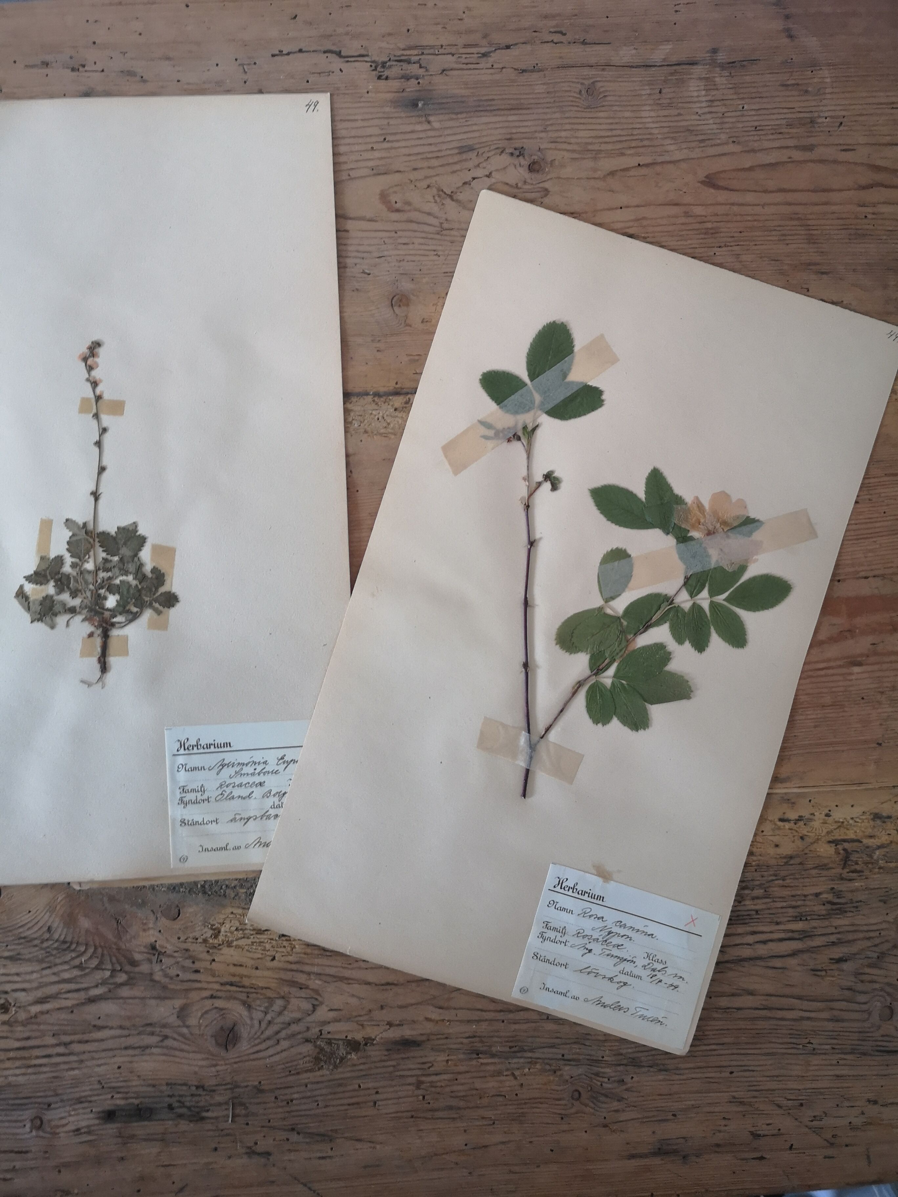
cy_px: 598
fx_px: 934
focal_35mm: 27
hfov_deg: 51.4
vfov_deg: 65.3
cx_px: 449
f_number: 1.8
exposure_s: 1/25
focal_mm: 3.95
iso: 500
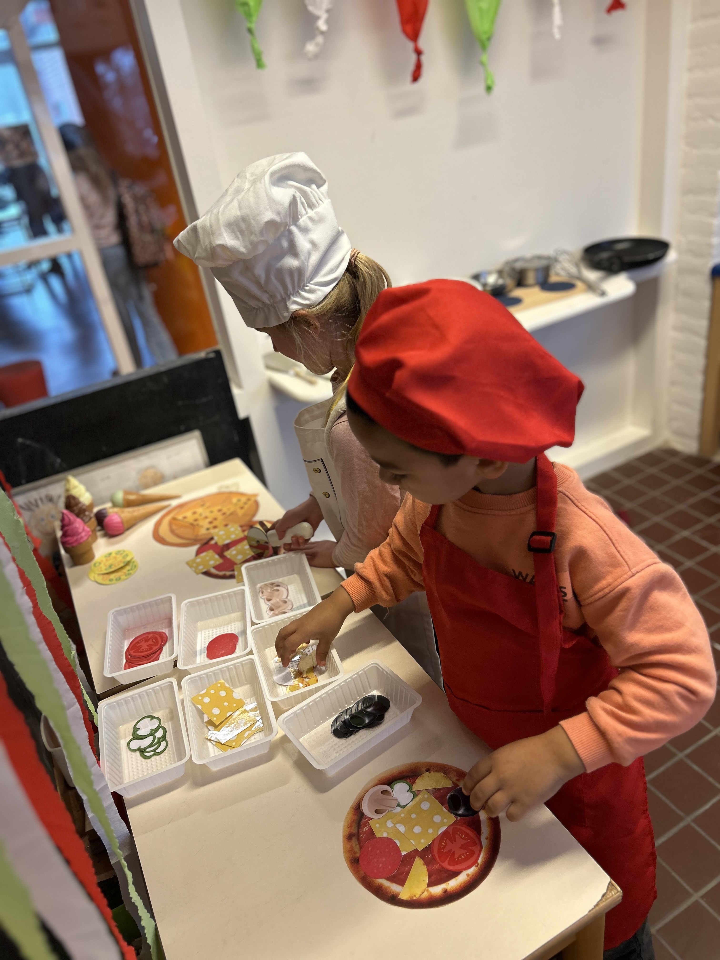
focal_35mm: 26
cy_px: 480
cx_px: 360
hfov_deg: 53.1
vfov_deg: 67.3
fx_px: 721
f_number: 1.5
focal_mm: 5.7
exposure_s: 1/100
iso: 100
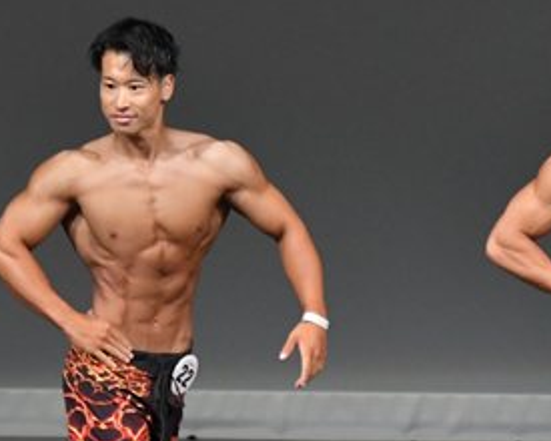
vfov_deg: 2.1
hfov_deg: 2.6
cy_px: 335
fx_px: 12280
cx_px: 642
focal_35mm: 753
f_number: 5.6
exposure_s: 1/400
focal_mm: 190
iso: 4000
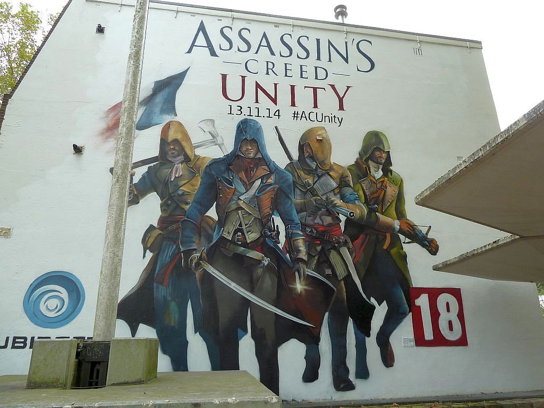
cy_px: 204
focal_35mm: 25
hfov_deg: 69.4
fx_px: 393
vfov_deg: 54.9
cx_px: 272
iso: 100
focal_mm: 4.1
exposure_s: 1/30
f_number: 3.3
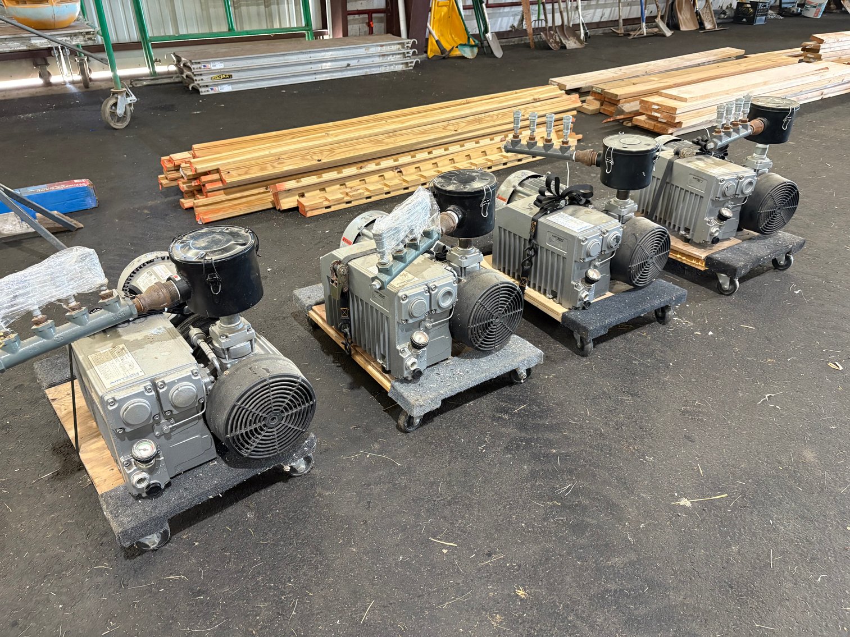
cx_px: 425
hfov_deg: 67.3
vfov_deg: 53.1
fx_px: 638
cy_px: 318
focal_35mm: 26
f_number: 1.6
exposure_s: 1/60
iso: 320
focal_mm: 5.96
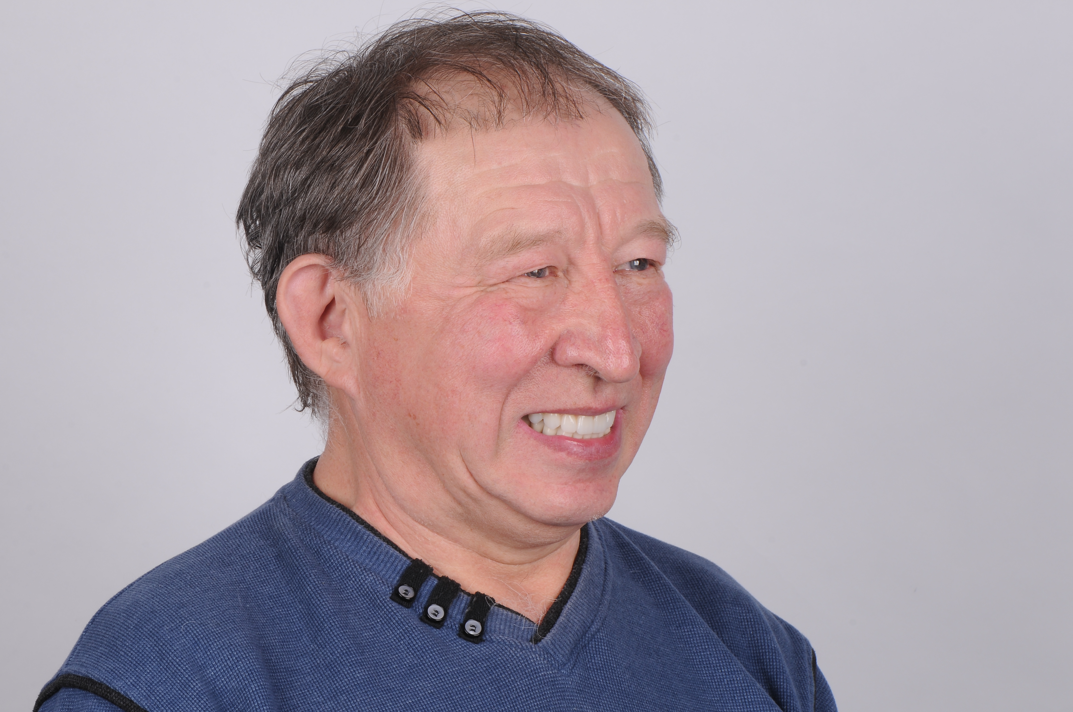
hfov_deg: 13.1
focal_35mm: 158
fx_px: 4689
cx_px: 536
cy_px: 356
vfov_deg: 8.7
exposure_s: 1/100
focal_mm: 105
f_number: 18
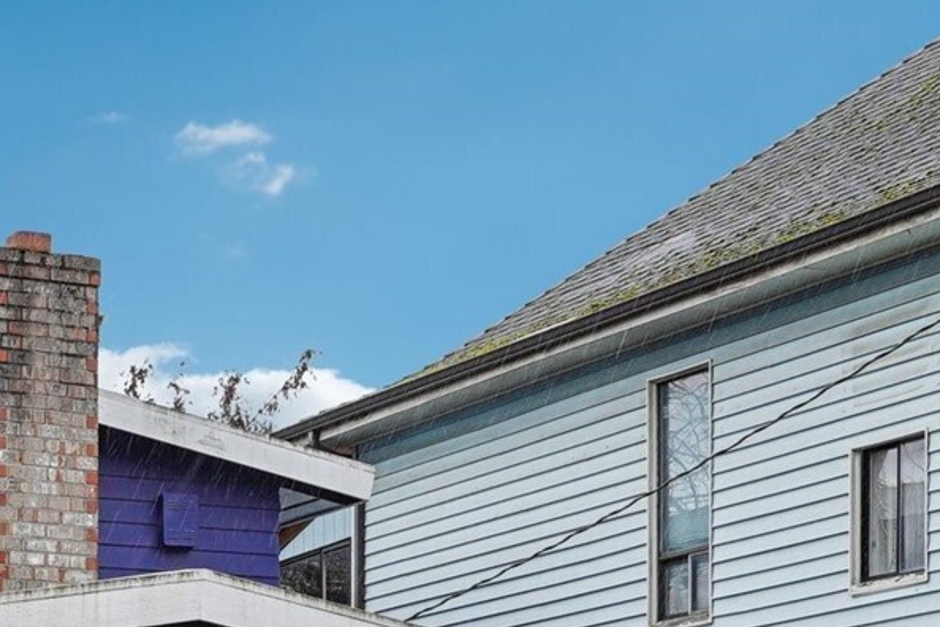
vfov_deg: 11.1
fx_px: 3133
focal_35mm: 120
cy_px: 862
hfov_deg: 16.9
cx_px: 145
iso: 400
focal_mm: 28
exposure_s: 1/125
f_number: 8
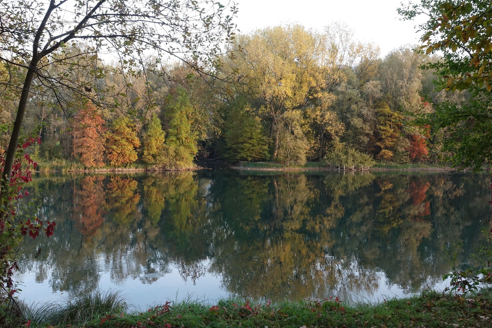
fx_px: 478
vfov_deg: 37.8
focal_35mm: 35
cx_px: 224
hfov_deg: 54.4
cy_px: 156
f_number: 8
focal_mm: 11.51
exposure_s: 1/60
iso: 800
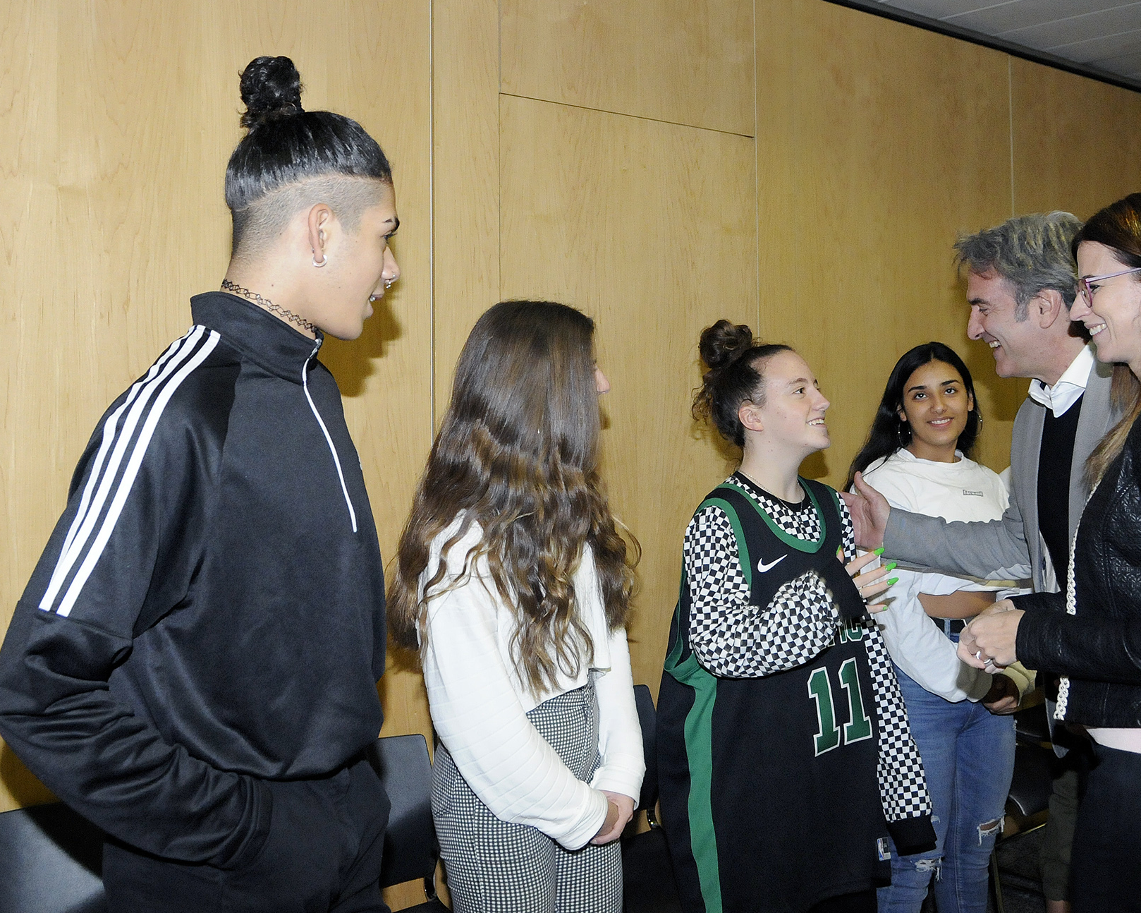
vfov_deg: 49.1
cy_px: 455
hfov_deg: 58.8
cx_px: 700
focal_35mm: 30
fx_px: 999
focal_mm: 17
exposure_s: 1/160
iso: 1600
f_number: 3.2
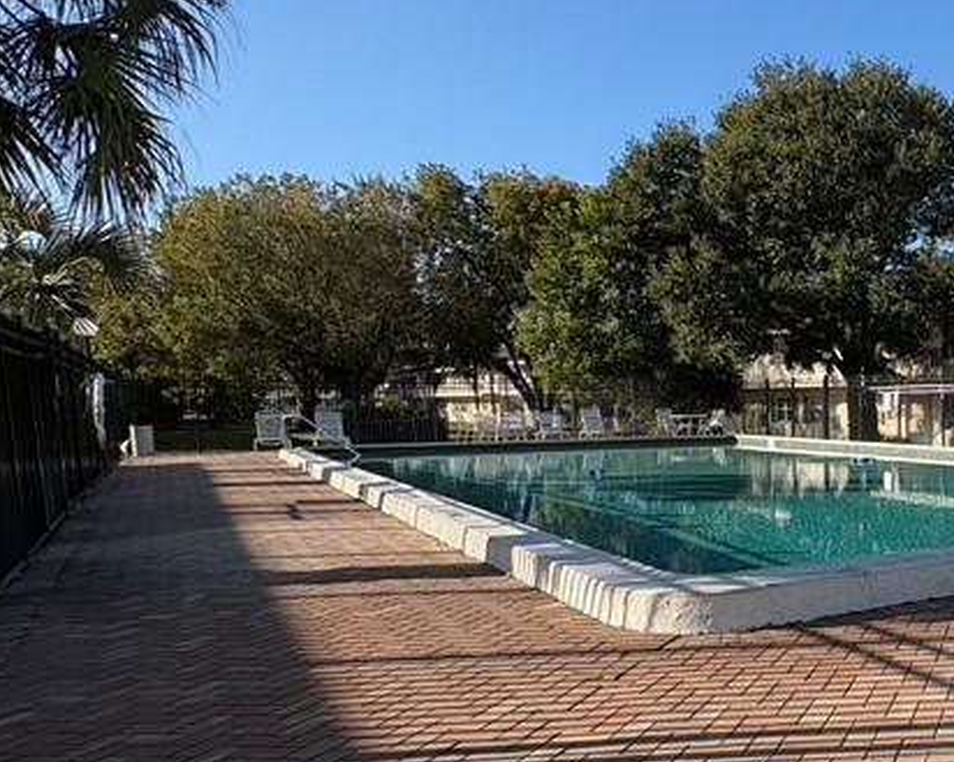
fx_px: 959
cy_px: 496
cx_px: 954
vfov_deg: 42.8
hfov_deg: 44.8
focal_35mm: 34
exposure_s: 1/1160
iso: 40
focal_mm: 2.22
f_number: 2.2
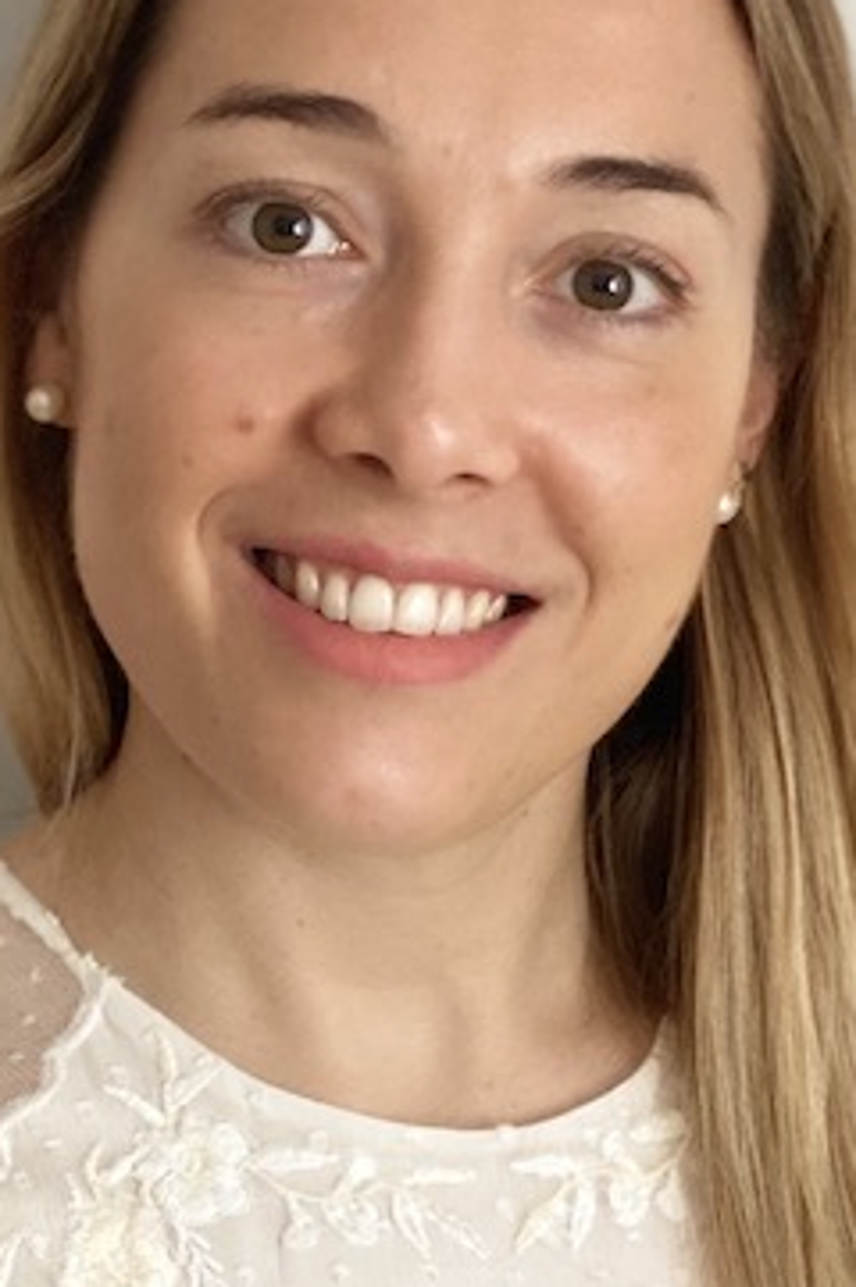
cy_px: 592
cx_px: 482
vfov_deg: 17.1
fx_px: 4288
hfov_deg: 11.4
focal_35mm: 120
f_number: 2
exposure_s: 1/38
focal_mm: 6
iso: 320
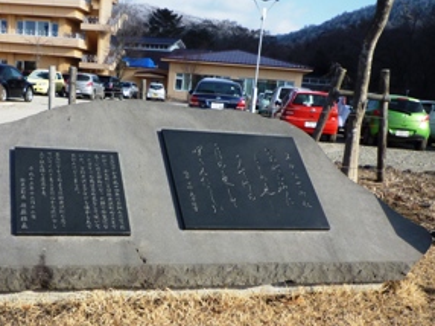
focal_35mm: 42
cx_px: 158
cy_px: 238
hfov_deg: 44.4
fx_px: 527
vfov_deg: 33.7
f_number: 3.5
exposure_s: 1/640
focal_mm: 4.4
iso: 80
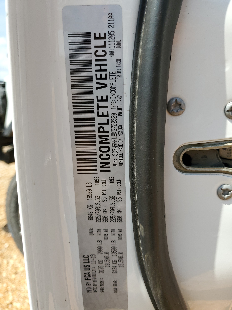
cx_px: 116
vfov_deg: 67.3
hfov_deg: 53.1
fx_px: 232
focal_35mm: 26
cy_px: 155
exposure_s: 1/1667
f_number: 1.5
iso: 50
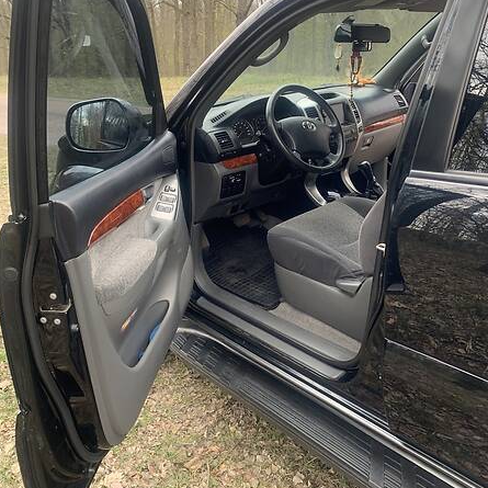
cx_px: 243
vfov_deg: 52.0
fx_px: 494
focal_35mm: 31
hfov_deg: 52.5
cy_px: 184
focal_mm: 4.2
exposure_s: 1/121
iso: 40
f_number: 1.8
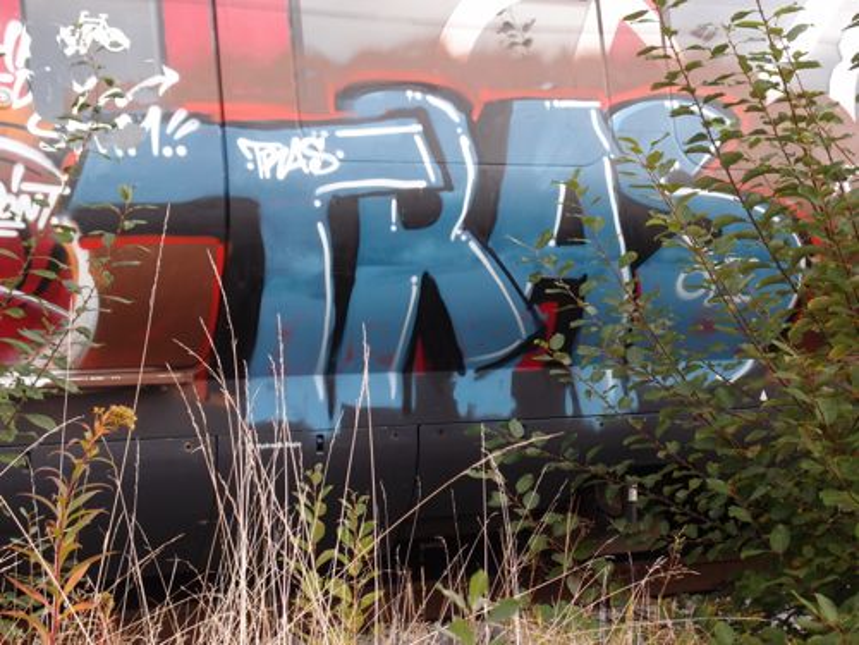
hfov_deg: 29.8
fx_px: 1613
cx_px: 430
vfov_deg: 22.6
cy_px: 322
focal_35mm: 65
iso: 100
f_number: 3.2
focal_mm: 14.05
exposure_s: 1/320
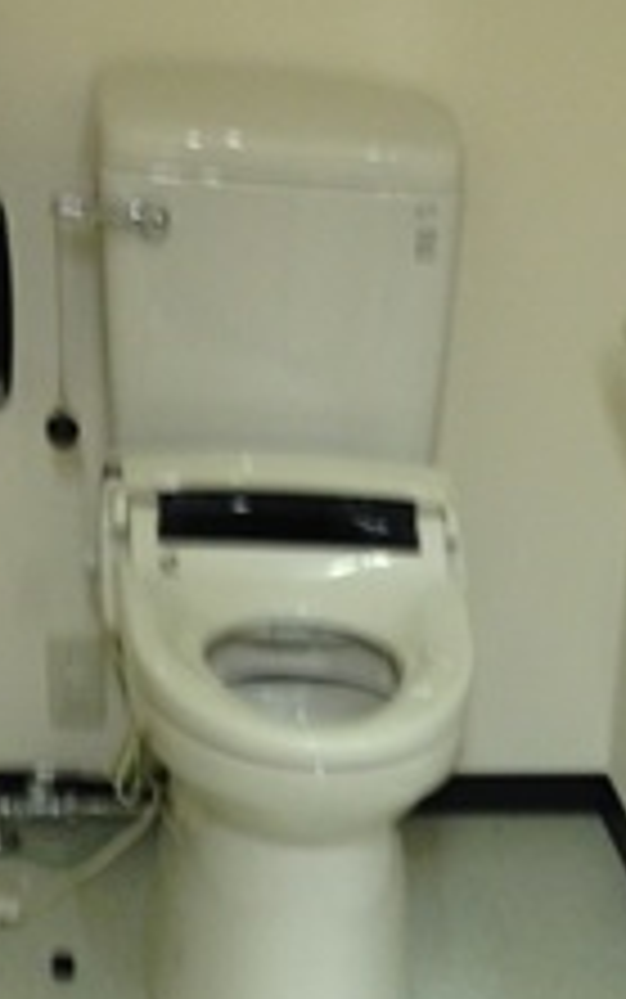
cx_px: 576
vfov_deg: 19.8
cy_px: 1062
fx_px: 2753
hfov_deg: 12.9
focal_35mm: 101
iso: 80
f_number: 2.4
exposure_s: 1/20
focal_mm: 4.12
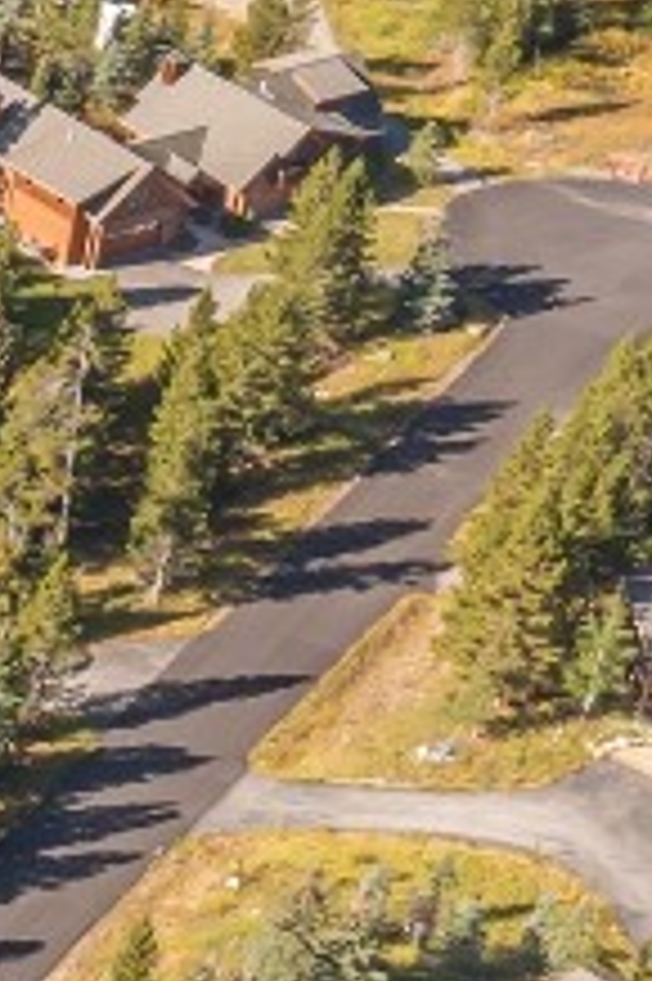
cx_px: -1356
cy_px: 315
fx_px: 4027
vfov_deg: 13.9
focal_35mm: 148
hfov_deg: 7.9
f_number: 8
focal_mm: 10.26
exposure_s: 1/100
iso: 100
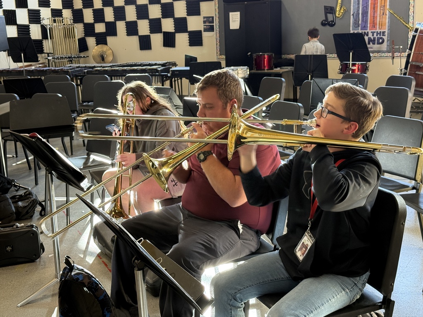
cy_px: 158
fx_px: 587
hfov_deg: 39.7
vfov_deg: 30.3
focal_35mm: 48
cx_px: 212
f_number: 1.78
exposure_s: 1/92
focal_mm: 6.76
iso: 200
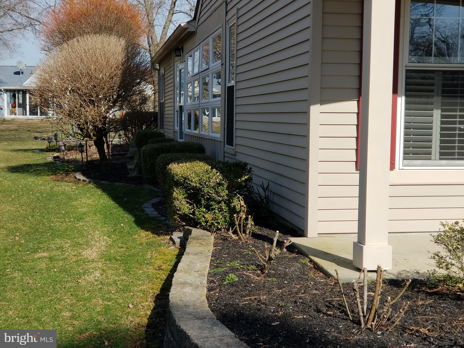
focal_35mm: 52
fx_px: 697
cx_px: 232
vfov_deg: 28.0
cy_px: 174
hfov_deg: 36.8
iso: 25
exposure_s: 1/1041
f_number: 2.4
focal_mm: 6
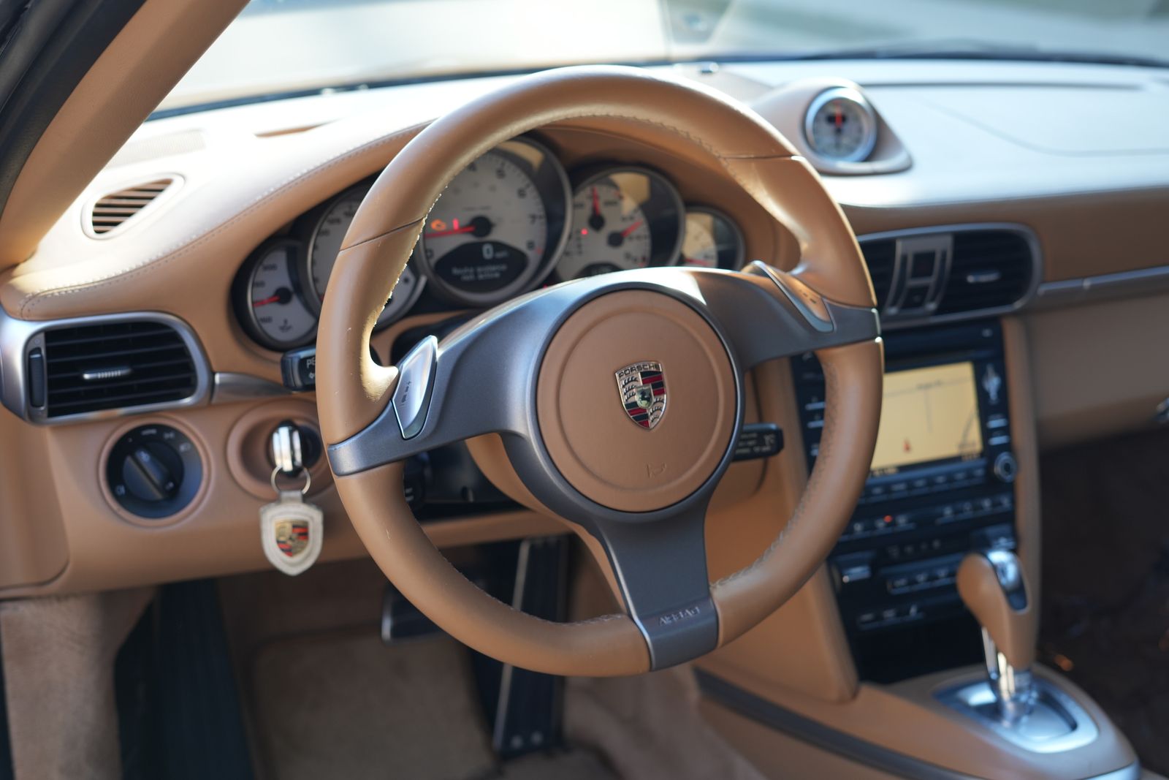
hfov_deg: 39.6
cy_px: 390
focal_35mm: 50
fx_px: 1624
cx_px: 584
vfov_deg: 27.0
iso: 250
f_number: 4
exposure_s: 1/60
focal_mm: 50
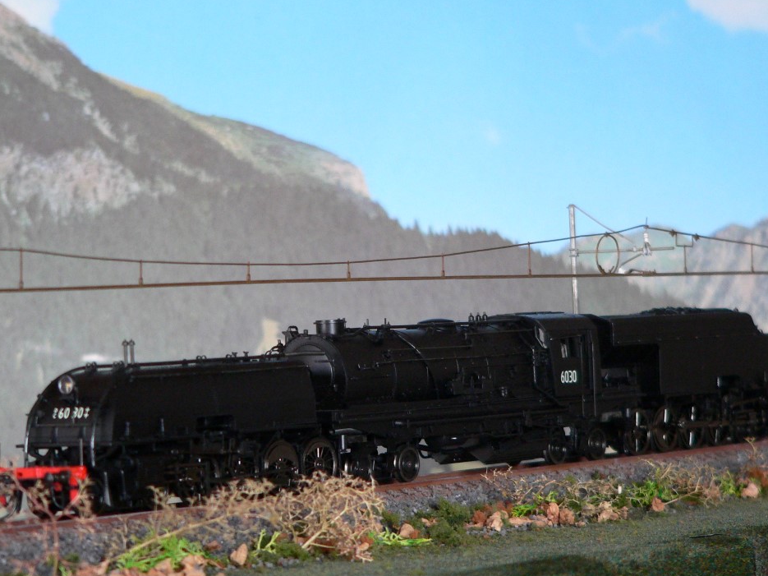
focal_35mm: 127
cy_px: 310
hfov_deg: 15.5
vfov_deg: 11.7
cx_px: 401
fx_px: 2817
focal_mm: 19.2
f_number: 2.8
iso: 200
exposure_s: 1/10
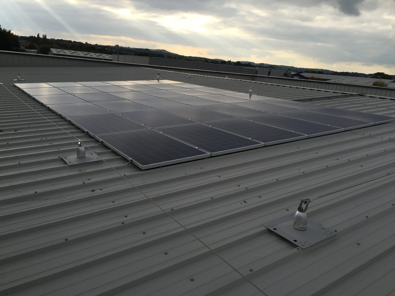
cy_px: 148
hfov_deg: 61.7
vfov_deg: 48.2
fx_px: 331
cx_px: 198
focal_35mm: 29
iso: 32
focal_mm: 4.15
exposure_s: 1/618
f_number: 2.2
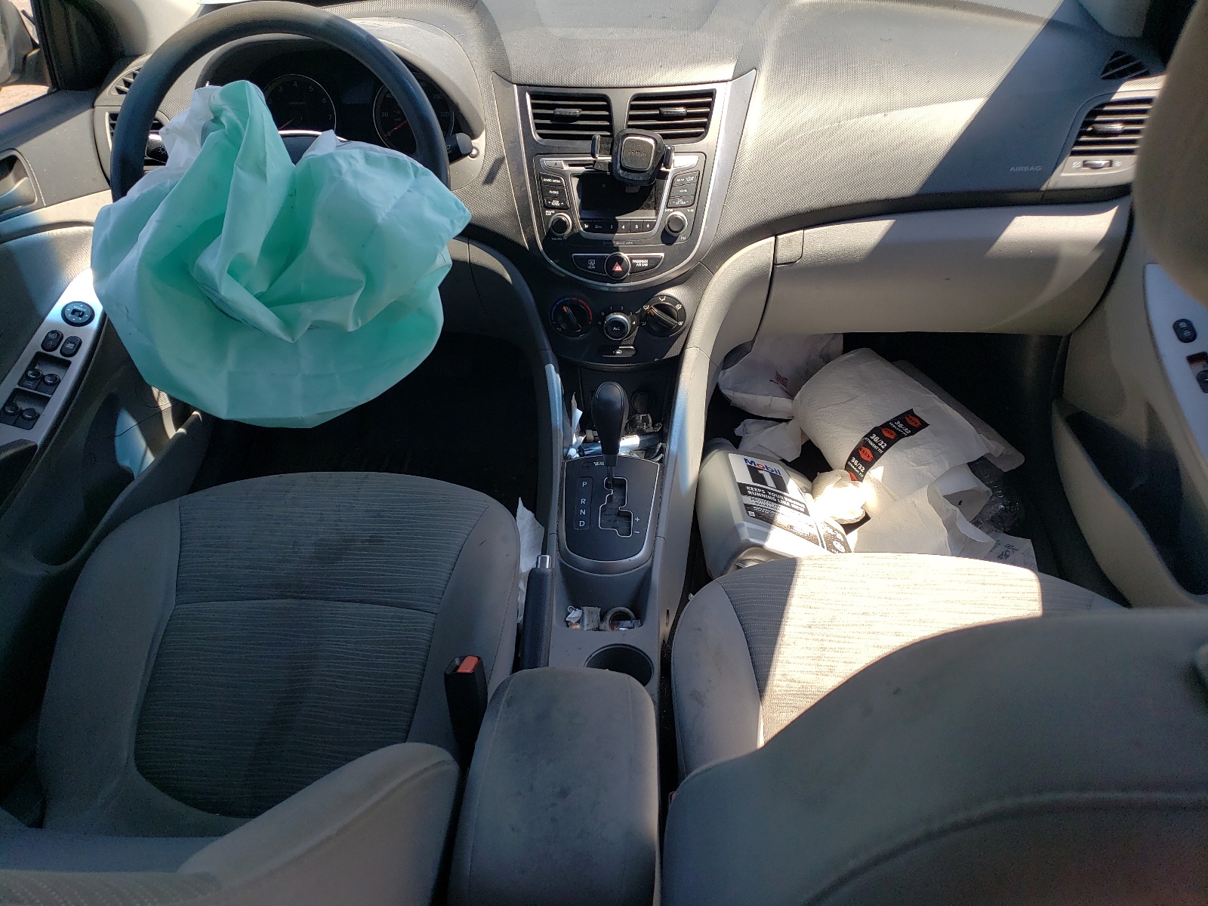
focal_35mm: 26
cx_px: 604
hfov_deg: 67.3
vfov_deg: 53.1
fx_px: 907
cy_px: 453
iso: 50
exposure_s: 1/769
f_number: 1.5
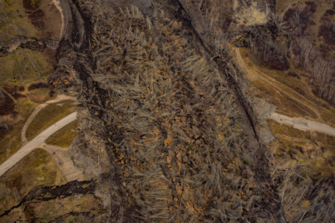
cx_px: 168
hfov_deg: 37.9
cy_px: 112
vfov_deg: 25.8
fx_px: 489
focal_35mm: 52
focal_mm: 35
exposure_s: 1/500
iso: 200
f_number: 4.5
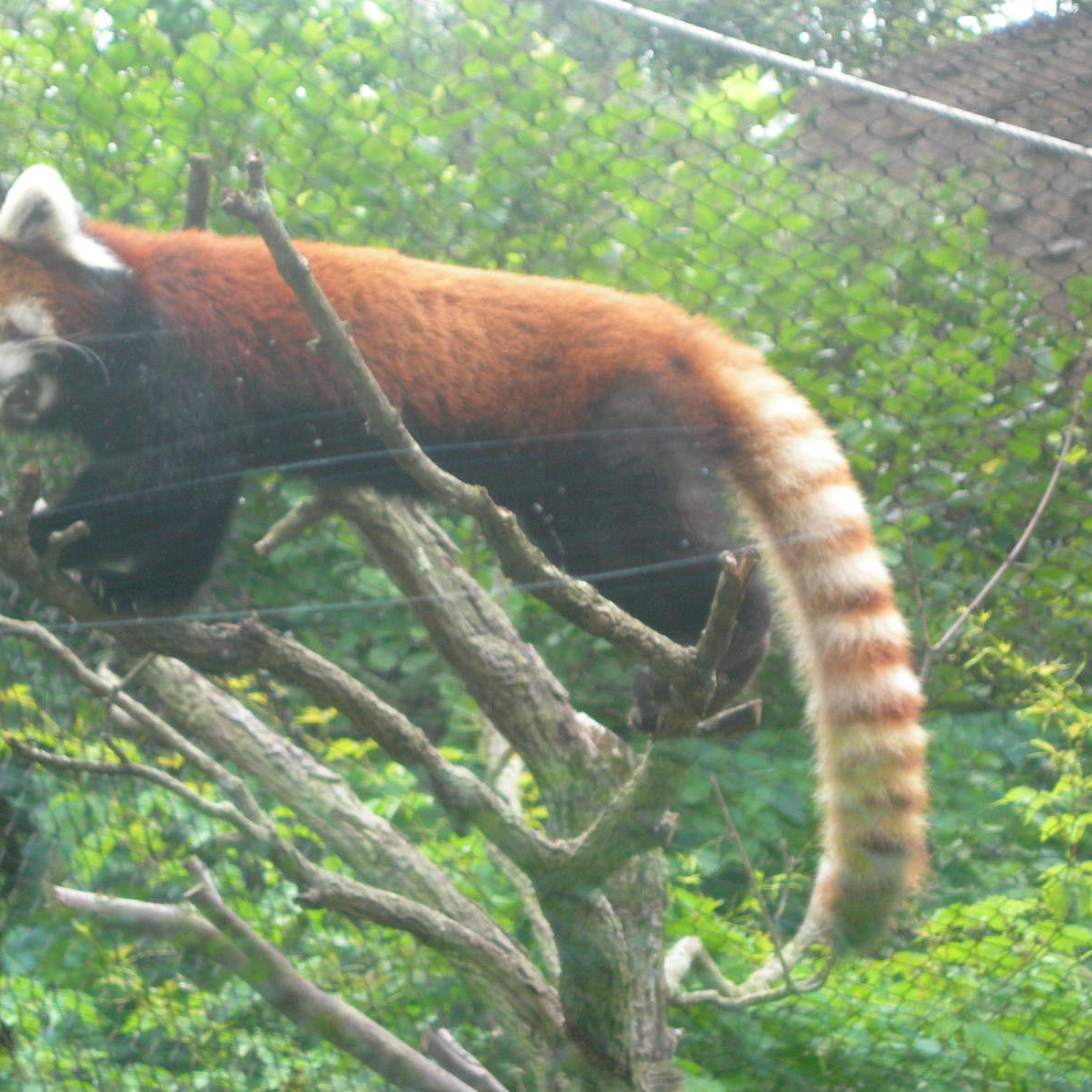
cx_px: 385
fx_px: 4818
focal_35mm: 135
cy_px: 544
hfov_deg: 12.9
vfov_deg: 12.9
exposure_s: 1/71
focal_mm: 23.4
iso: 200
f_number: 4.9
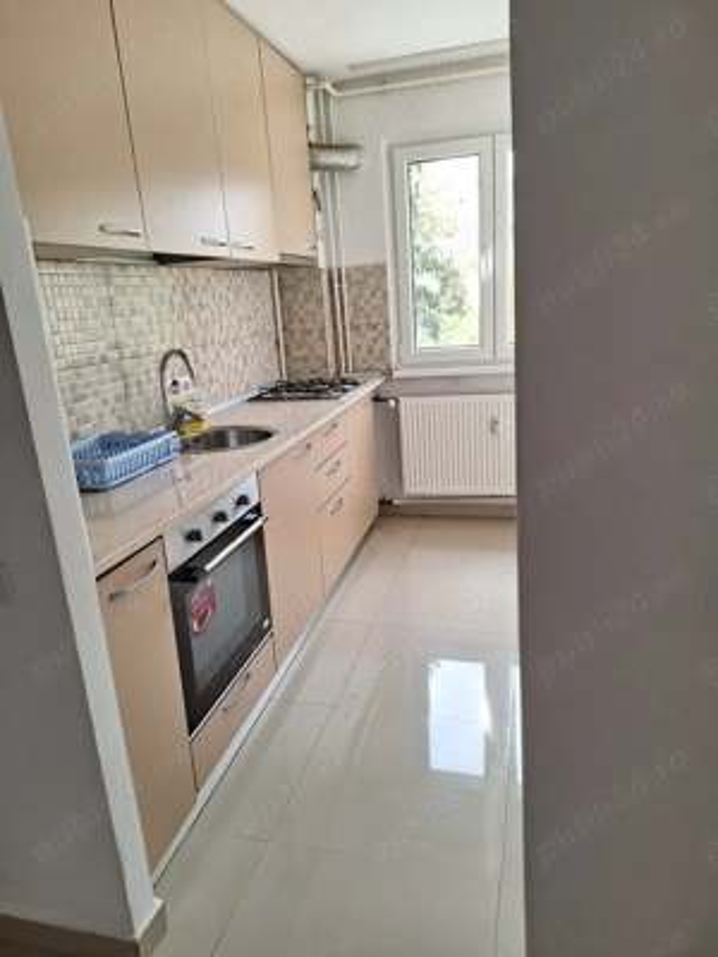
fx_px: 636
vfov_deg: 73.9
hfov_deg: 58.9
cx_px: 359
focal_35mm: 23
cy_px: 478
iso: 50
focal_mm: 5.54
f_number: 1.8
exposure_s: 1/100
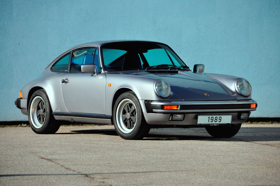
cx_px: 140
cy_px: 93
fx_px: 1806
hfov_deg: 8.9
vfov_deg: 5.9
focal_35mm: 232
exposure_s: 1/1000
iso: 500
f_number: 6
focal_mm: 155
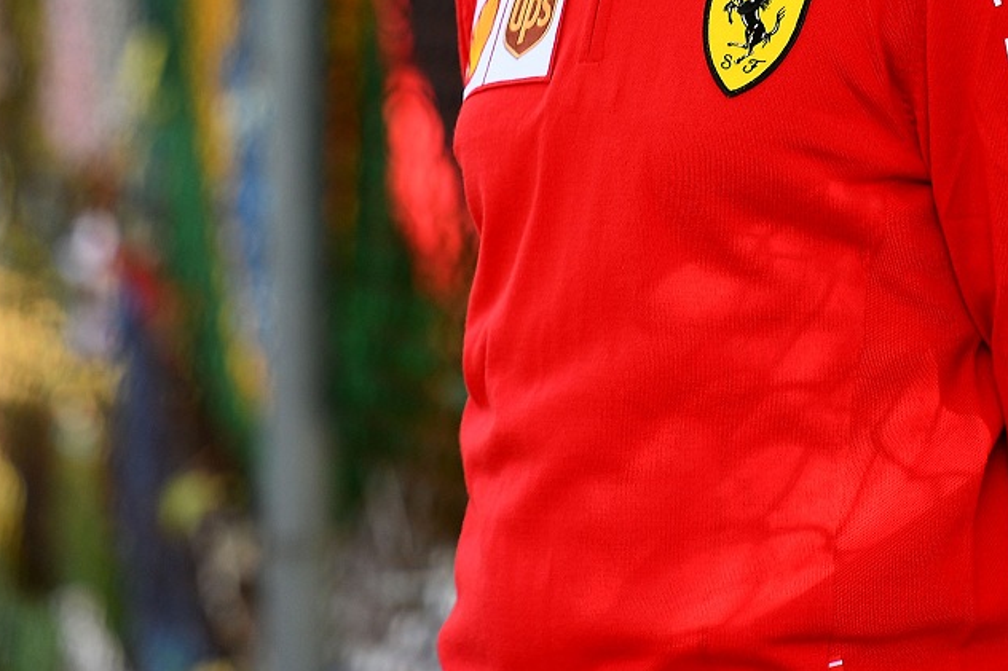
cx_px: 544
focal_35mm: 538
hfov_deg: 3.8
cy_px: -108
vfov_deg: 2.6
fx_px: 15059
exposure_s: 1/250
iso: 200
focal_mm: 200
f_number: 2.8
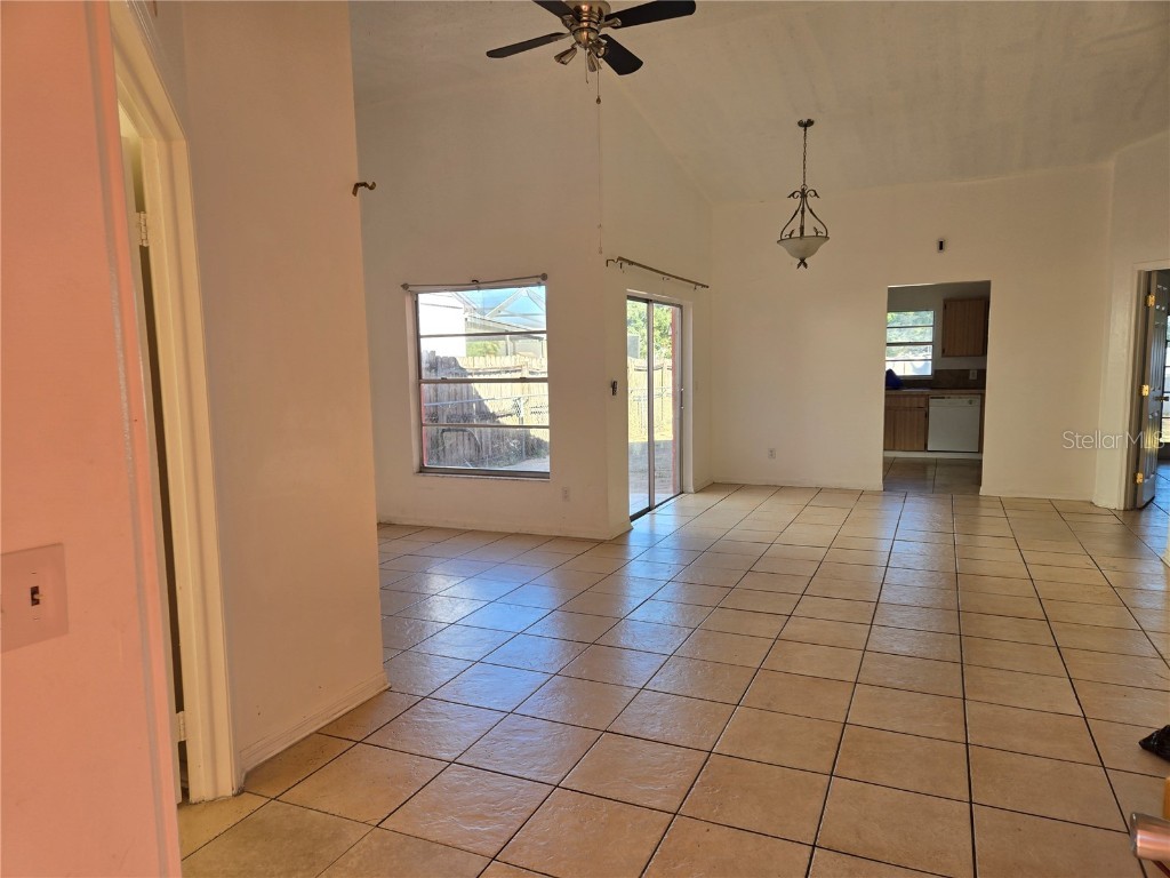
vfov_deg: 58.9
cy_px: 439
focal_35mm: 23
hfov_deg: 73.9
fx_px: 777
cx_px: 585
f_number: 1.8
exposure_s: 1/180
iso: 32
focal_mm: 5.4
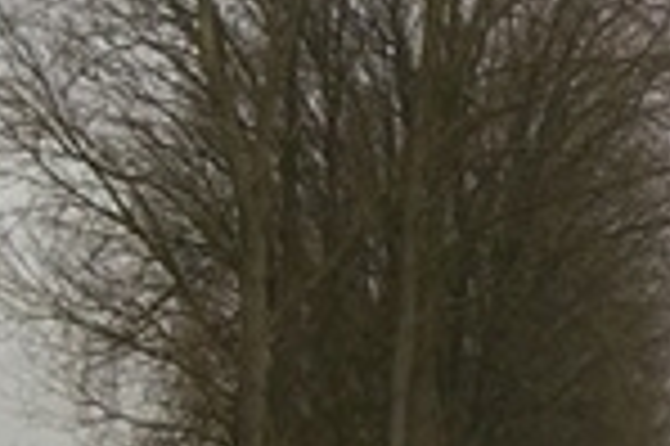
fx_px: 2491
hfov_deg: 14.6
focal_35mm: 134
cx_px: 895
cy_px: 464
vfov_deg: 10.1
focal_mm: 5.7
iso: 80
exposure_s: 1/800
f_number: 2.9
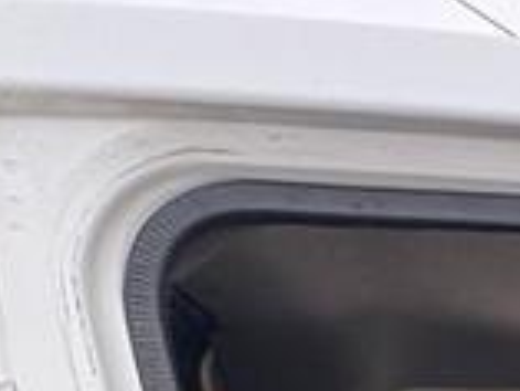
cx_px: 864
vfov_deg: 14.4
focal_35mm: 80
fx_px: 1203
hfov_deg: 19.7
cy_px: 845
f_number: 2.2
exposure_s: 1/127
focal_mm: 2.22
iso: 100
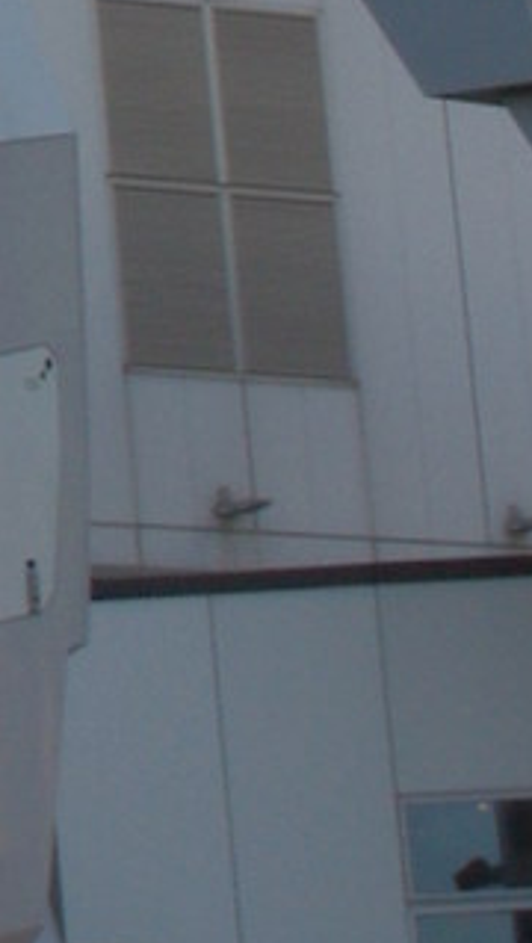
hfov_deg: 3.6
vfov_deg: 6.3
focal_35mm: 331
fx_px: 8281
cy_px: -890
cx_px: -893
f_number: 22
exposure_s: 1/20
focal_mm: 28
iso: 200
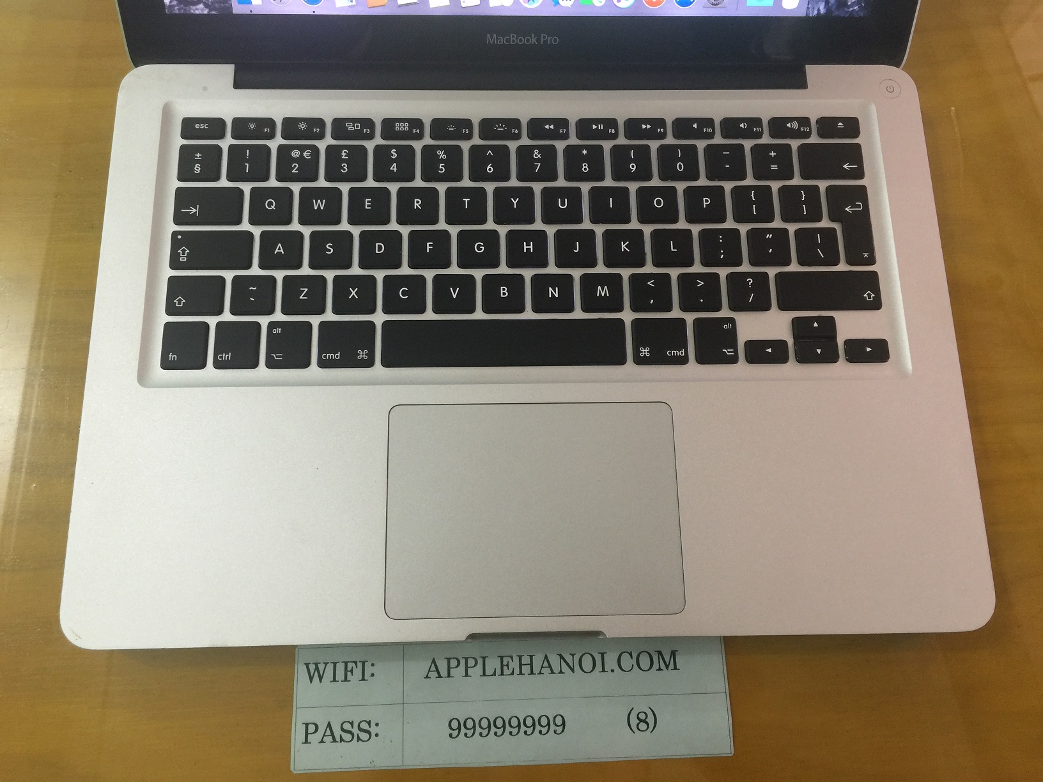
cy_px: 391
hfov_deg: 61.7
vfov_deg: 48.2
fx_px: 874
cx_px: 522
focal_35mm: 29
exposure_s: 1/17
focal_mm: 4.15
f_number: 2.2
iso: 64
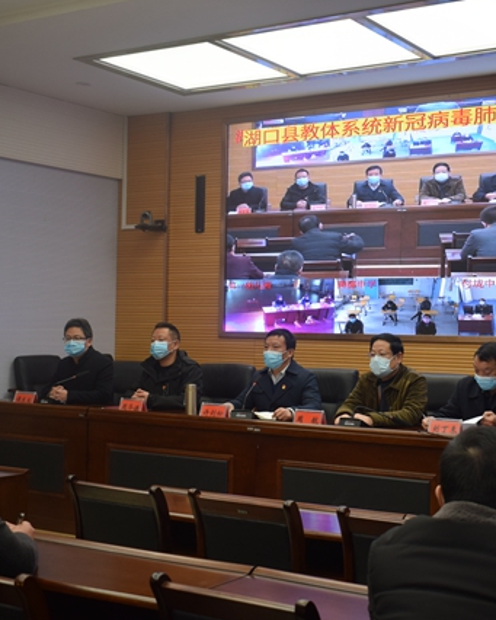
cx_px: 333
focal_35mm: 54
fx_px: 985
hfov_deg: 28.1
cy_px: 308
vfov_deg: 34.9
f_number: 4
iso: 400
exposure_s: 1/60
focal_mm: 25
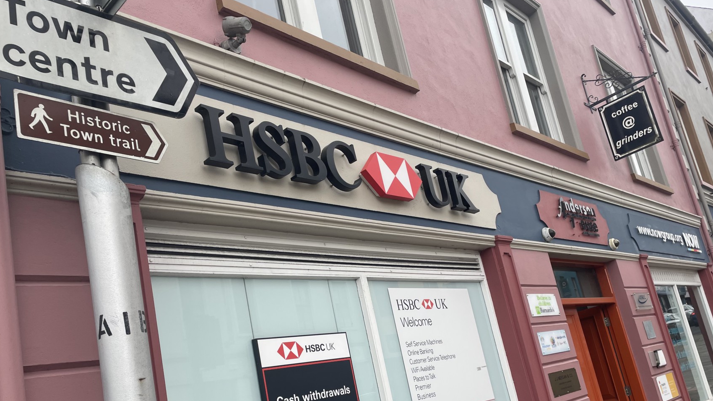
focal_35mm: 32
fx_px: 605
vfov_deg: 36.1
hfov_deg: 61.0
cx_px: 377
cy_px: 283
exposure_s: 1/469
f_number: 1.6
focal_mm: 4.2
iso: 32
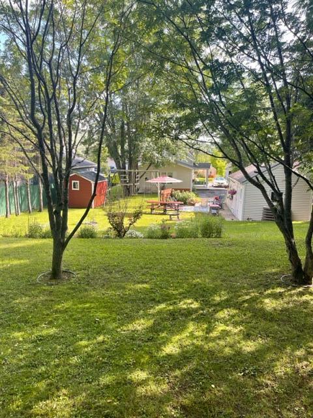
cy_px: 209
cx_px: 156
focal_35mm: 26
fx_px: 313
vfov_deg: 67.3
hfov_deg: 53.1
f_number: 1.6
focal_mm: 5.1
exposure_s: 1/209
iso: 32
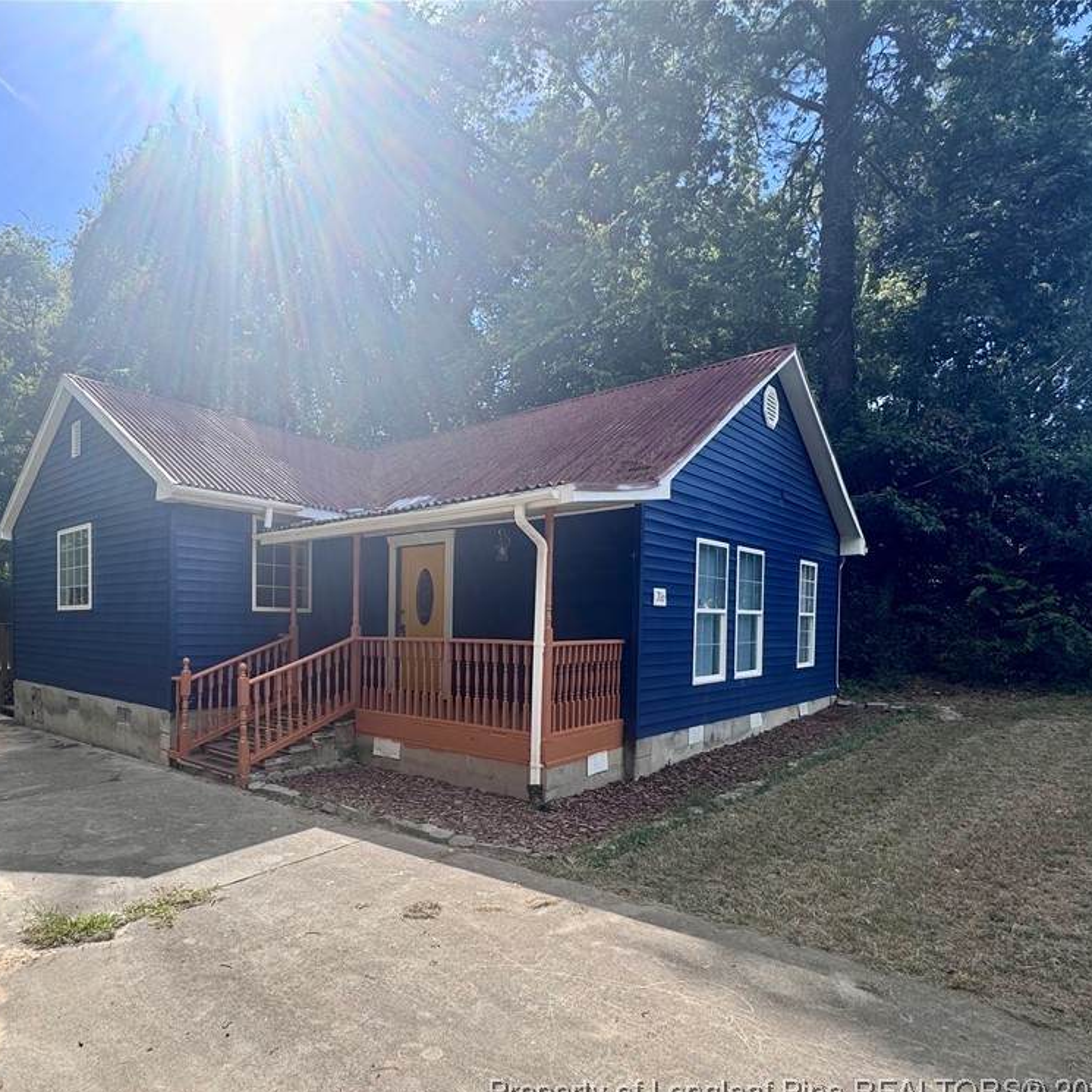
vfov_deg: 83.9
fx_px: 607
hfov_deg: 81.7
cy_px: 561
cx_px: 382
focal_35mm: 17
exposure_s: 1/749
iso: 40
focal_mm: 2.22
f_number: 2.2
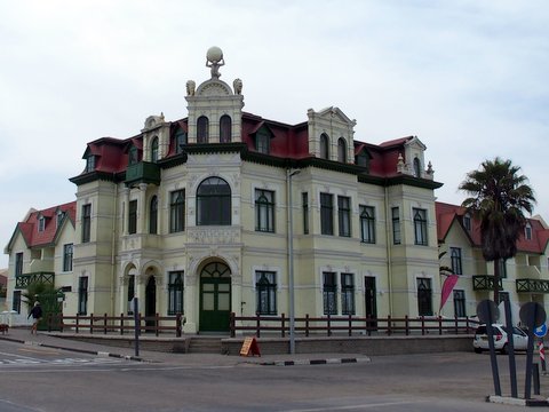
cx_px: 274
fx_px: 508
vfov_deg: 44.2
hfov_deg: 56.8
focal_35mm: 32
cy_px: 206
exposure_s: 1/800
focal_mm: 6.7
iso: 100
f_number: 5
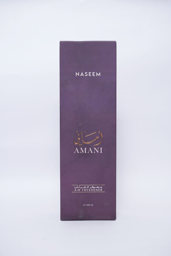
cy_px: 128
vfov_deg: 39.6
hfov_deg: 27.0
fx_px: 356
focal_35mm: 50
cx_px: 86
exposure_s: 1/200
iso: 800
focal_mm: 50
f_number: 2.8
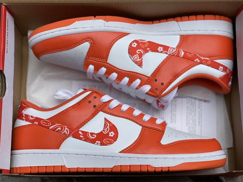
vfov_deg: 22.9
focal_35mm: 64
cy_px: 91
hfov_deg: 30.3
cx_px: 122
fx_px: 449
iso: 32
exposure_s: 1/336
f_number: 2.2
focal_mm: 7.5
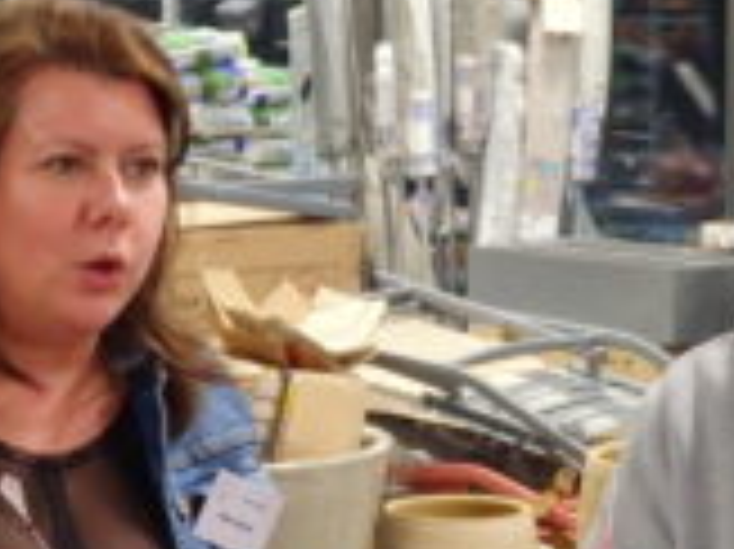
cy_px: 245
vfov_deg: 10.2
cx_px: 484
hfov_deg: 13.6
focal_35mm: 145
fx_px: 3072
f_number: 4.4
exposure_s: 1/15
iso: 1000
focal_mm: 11.9
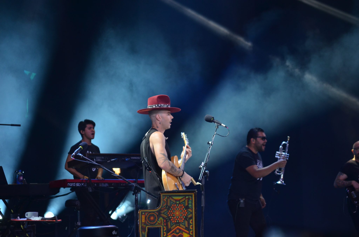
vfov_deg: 6.1
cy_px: 118
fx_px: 2239
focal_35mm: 225
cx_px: 180
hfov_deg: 9.2
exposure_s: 1/125
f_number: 5
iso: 800
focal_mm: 150
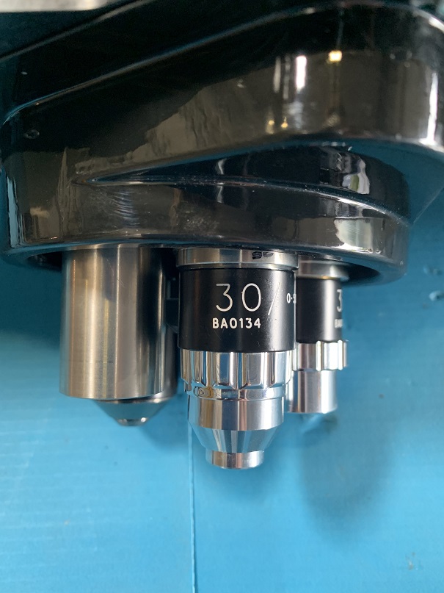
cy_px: 296
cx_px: 222
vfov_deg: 67.3
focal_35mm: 26
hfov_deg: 53.1
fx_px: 445
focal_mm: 4.25
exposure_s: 1/60
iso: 250
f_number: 1.8
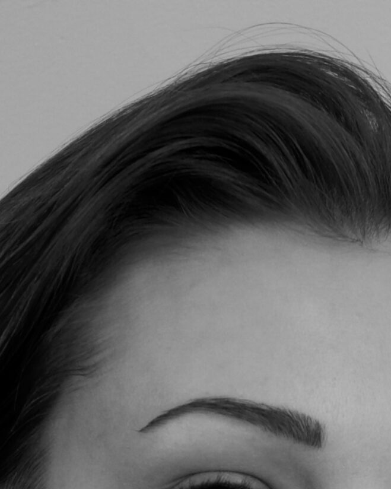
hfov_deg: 15.8
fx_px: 1403
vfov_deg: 18.0
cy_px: 698
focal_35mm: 97
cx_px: 152
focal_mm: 16
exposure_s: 1/60
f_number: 3.9
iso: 200
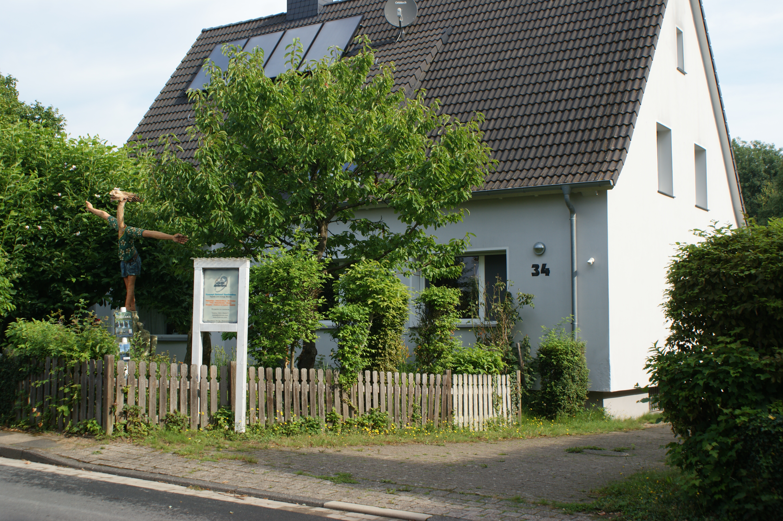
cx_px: 392
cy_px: 260
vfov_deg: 29.8
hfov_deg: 43.6
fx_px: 978
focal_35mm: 45
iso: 100
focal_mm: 30
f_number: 8
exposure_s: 1/125
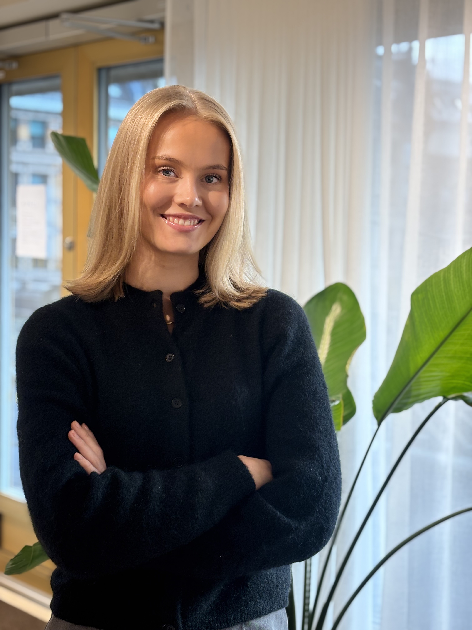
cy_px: 315
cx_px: 236
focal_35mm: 52
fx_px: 945
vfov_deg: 36.8
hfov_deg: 28.0
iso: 40
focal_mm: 5.96
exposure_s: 1/121
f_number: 1.6
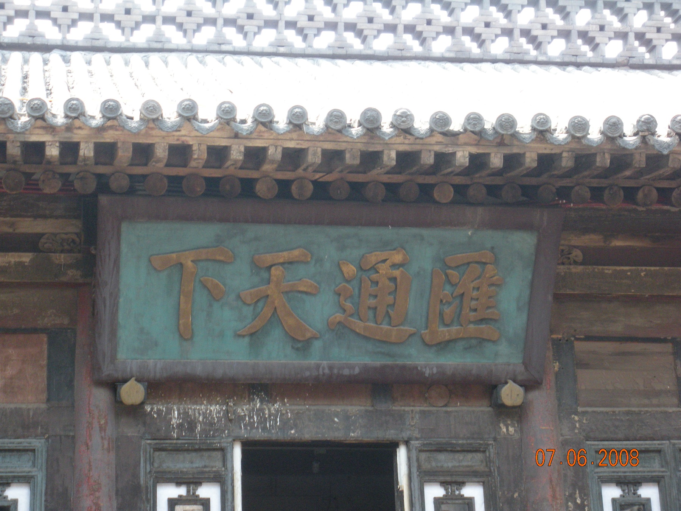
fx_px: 1594
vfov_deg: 18.2
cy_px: 256
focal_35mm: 81
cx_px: 340
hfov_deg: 24.1
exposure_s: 1/132
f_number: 4.8
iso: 292
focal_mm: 14.2
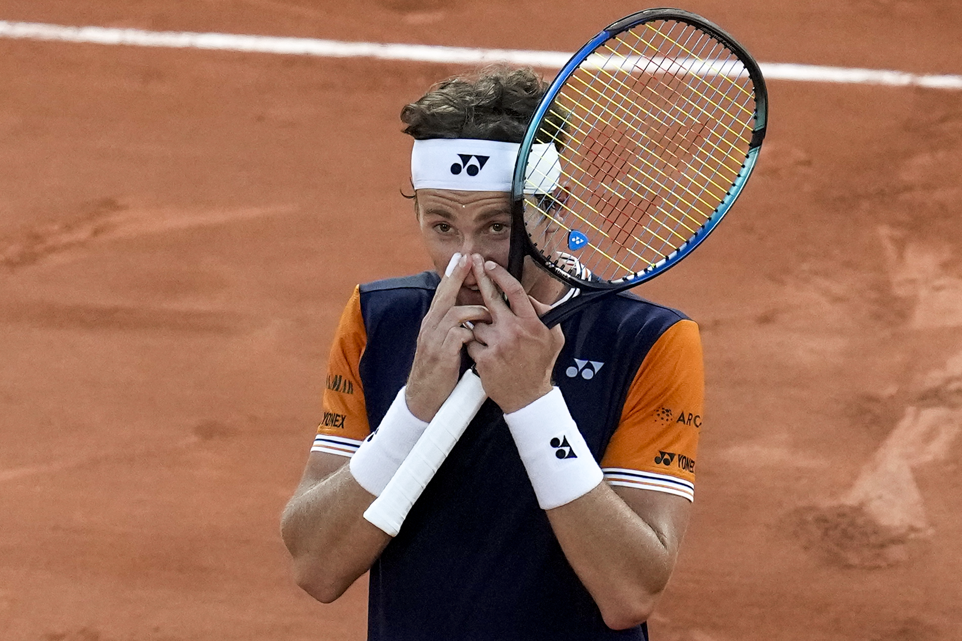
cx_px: 481
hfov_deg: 5.2
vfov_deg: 3.4
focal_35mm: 400
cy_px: 320
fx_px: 10688
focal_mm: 400
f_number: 3.5
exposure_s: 1/3200
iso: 3200
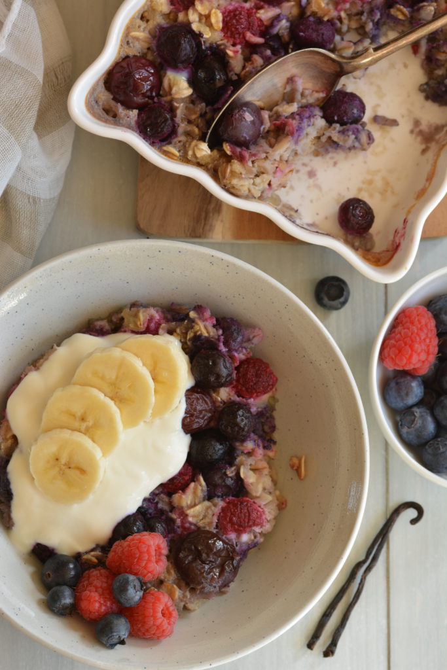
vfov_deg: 13.0
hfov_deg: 8.7
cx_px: 224
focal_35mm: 158
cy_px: 335
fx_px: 2932
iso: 200
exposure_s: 1/50
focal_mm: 105
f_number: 8
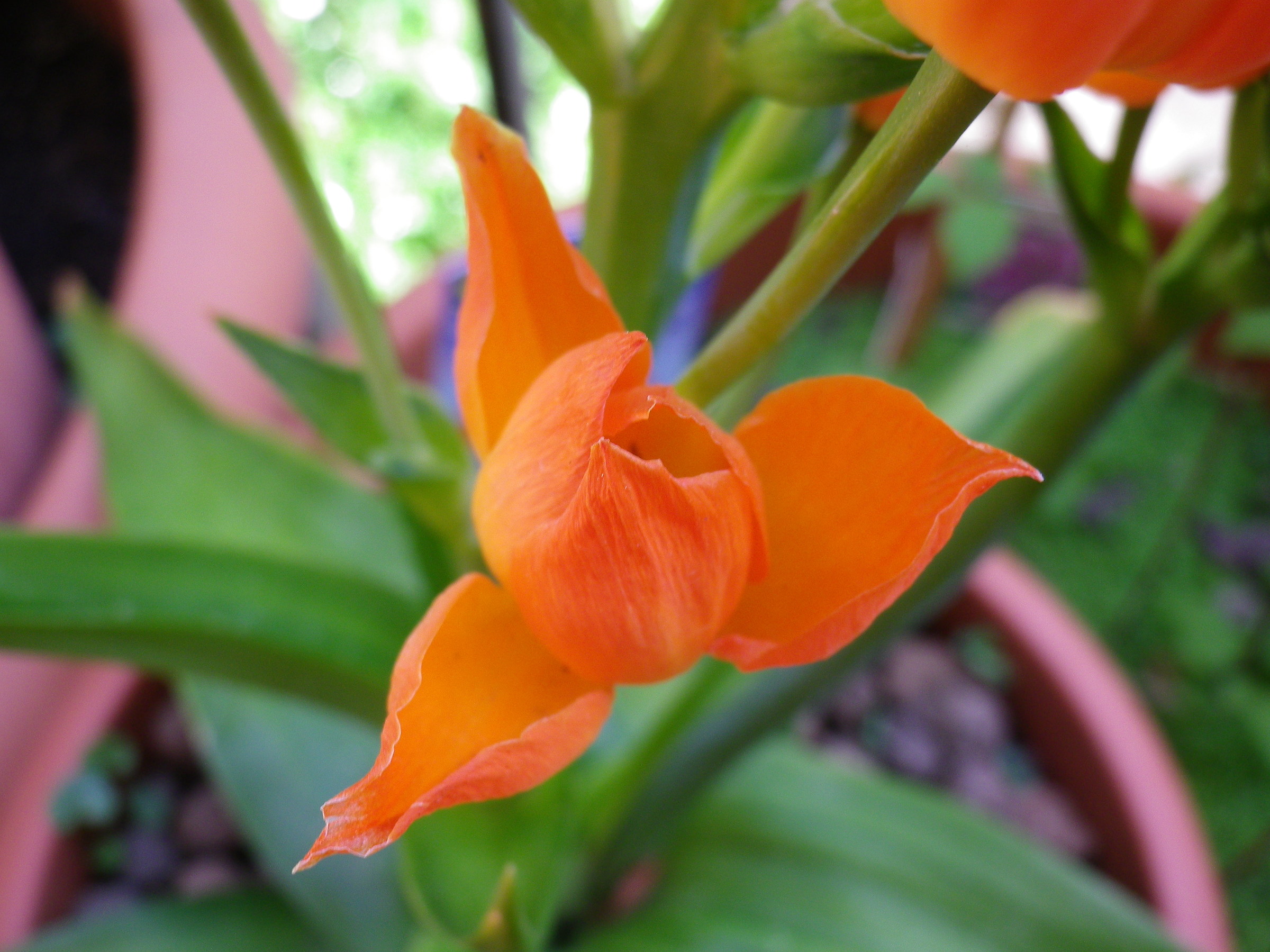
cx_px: 635
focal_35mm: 41
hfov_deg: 45.8
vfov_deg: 35.1
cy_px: 476
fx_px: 1504
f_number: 3.9
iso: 80
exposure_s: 1/50
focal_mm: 7.3
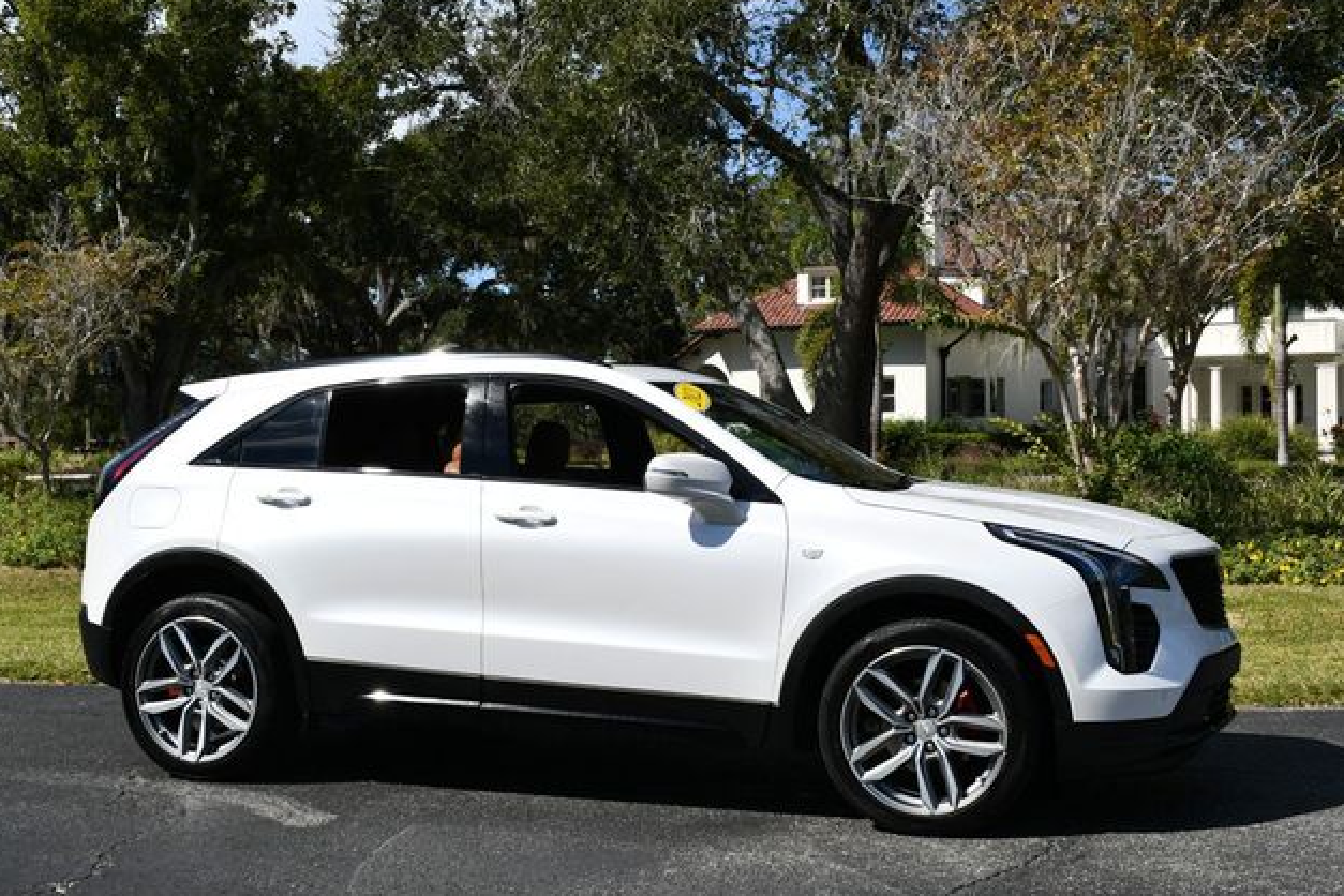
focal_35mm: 47
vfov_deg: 28.6
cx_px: 671
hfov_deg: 41.9
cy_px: 452
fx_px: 1755
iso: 100
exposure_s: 1/400
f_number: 9
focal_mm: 23
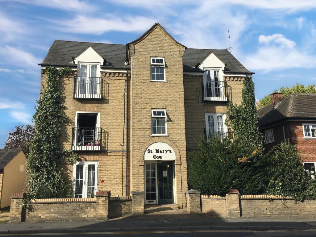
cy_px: 118
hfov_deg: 61.7
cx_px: 158
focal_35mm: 29
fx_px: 265
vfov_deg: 48.2
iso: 25
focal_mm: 4.15
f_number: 2.2
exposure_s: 1/2137
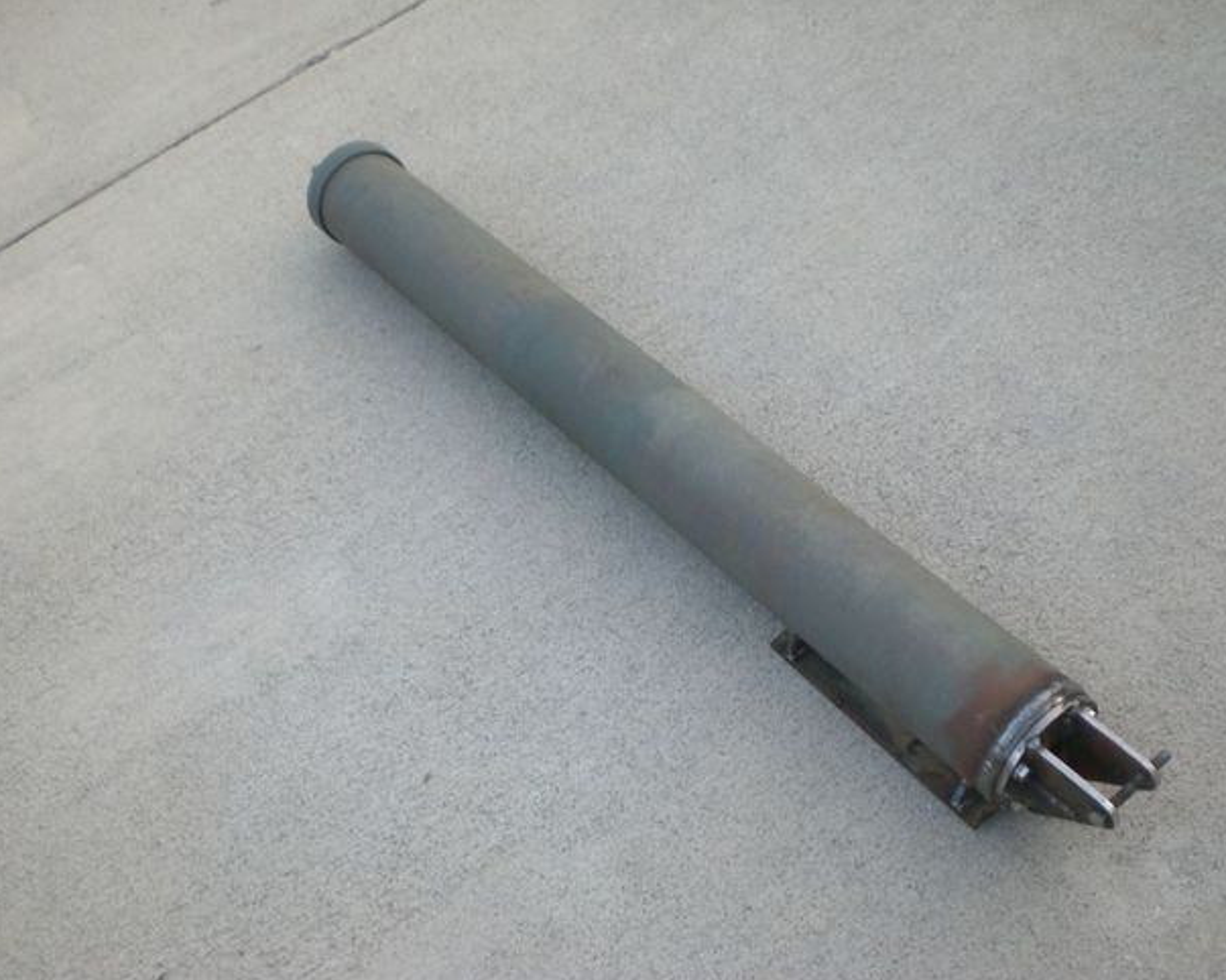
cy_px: 490
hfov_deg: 45.8
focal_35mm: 40
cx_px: 651
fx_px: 1451
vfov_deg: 37.3
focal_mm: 6.3
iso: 100
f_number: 3.1
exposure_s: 1/80
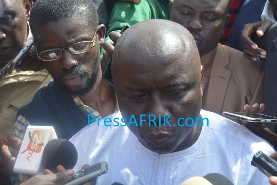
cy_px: 92
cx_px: 138
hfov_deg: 29.2
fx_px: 531
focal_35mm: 69
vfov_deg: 19.7
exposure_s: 1/125
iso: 200
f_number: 5.6
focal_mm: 46
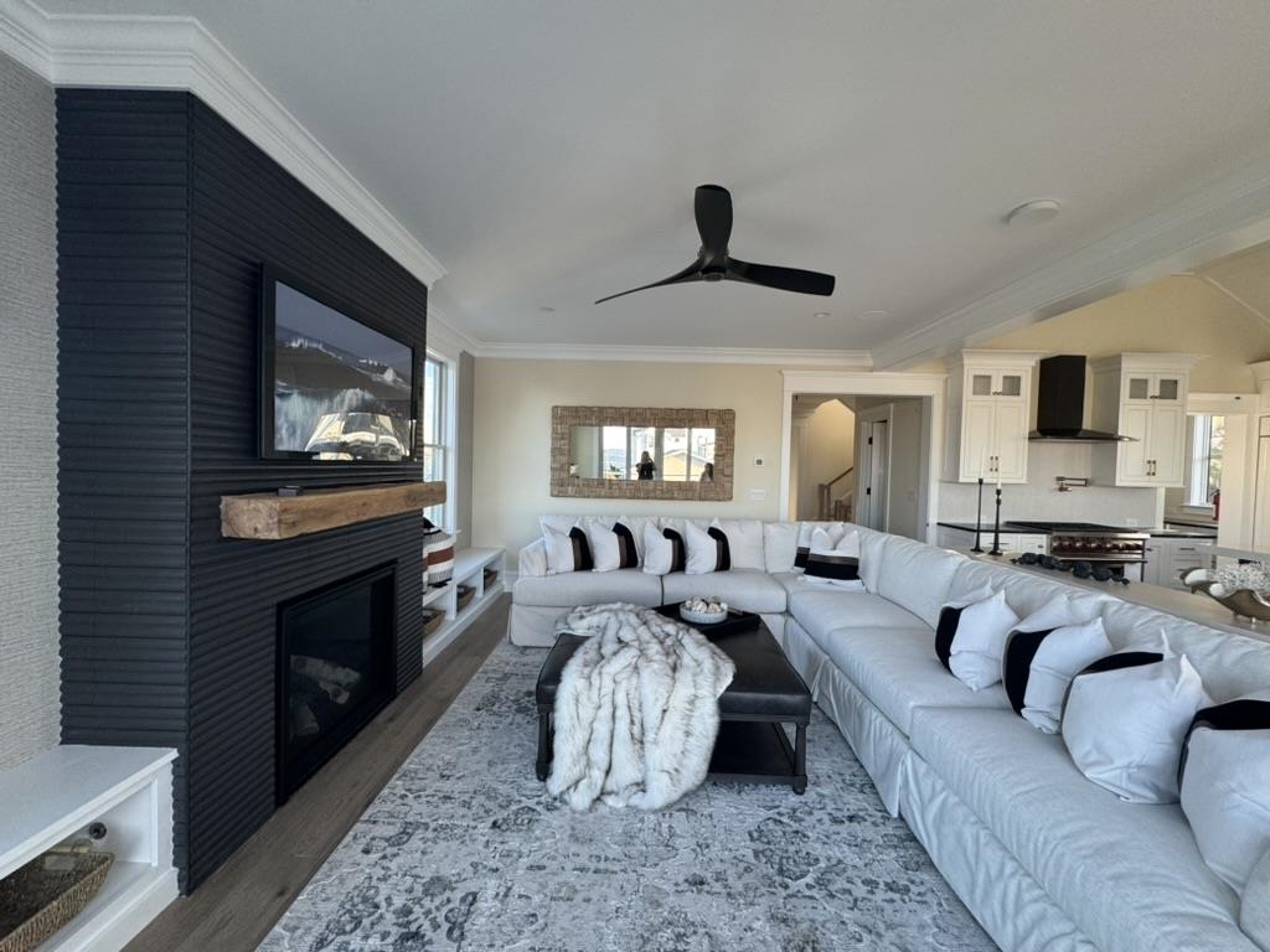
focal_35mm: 14
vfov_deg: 85.7
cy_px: 476
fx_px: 514
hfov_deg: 102.1
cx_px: 635
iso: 125
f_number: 2.2
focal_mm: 2.22
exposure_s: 1/99
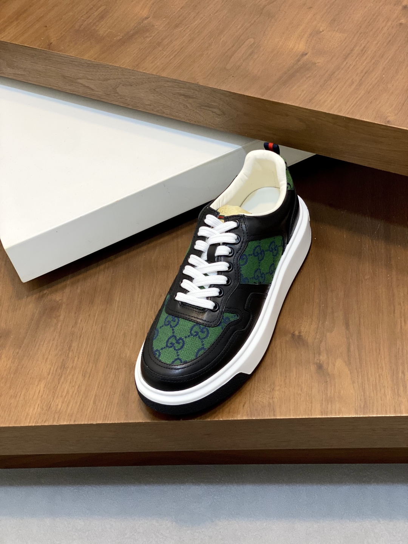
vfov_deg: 36.8
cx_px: 204
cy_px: 272
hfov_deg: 28.0
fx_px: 817
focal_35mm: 52
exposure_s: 1/100
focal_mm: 6
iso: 64
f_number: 2
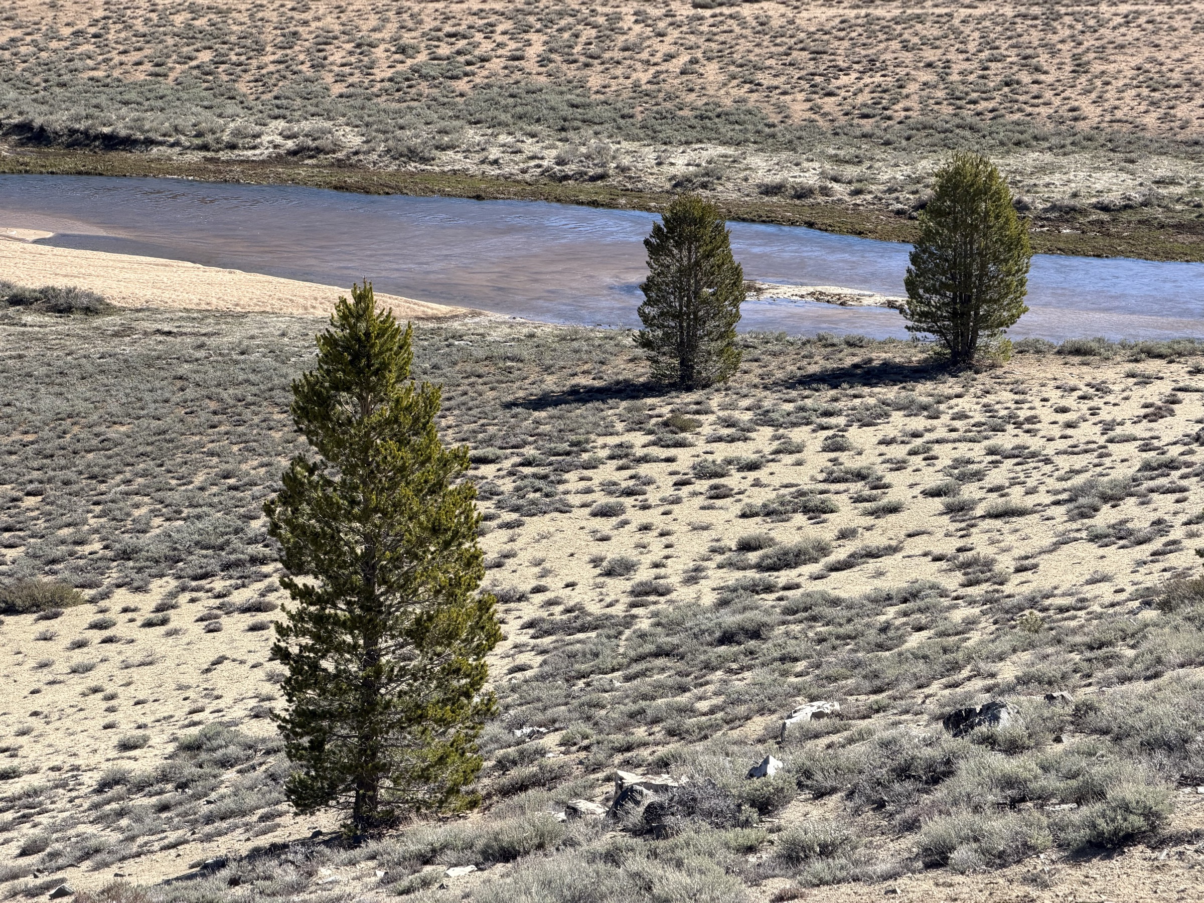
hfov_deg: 19.6
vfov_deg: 14.8
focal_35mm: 100
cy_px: 452
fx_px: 3478
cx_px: 602
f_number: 2.8
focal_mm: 16.89
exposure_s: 1/638
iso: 50
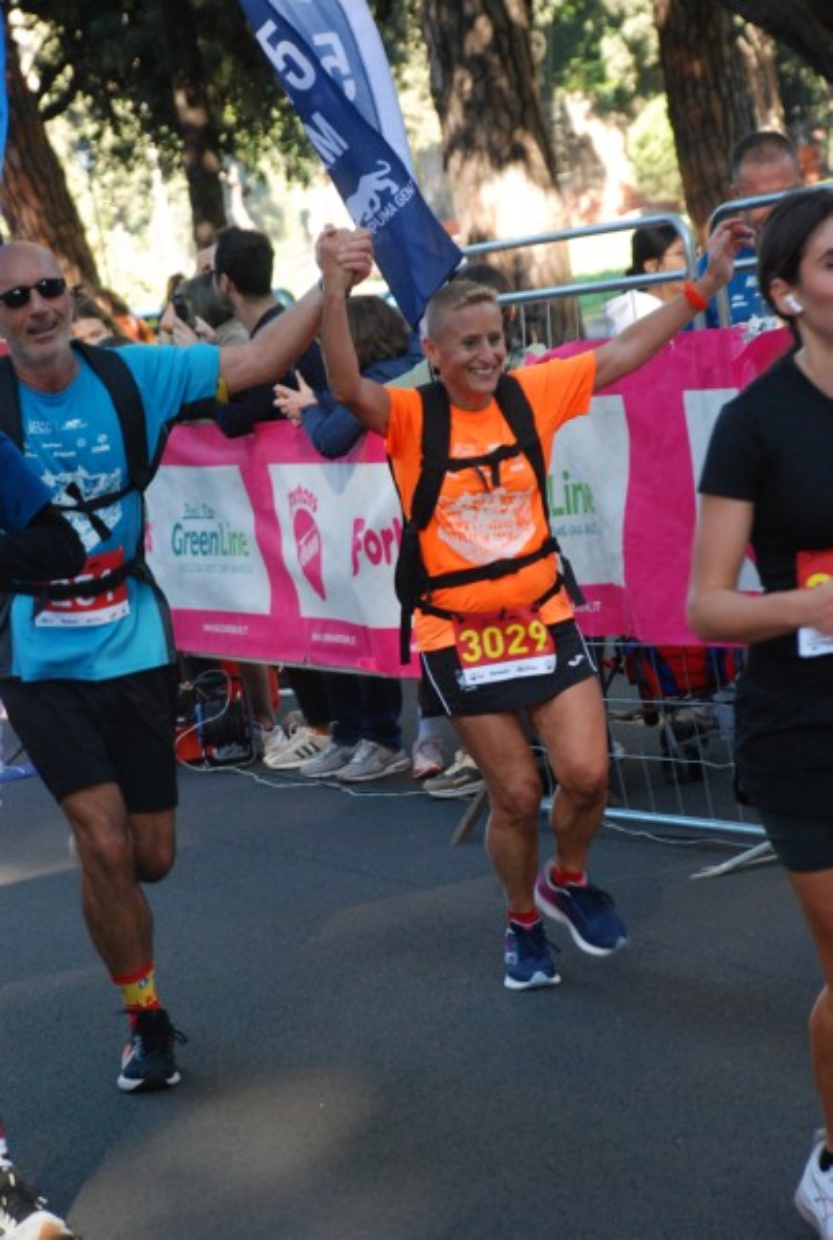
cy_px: 620
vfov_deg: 18.1
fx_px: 3884
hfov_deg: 12.2
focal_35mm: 112
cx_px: 416
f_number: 5.6
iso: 1000
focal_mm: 75
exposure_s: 1/200
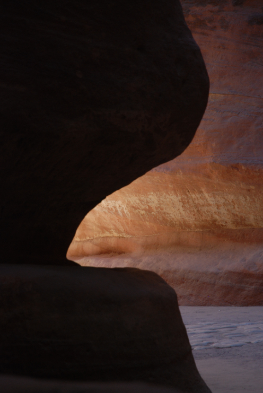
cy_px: 207
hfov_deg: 10.0
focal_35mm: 138
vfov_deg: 14.9
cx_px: 130
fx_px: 1503
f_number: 5.6
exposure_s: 1/100
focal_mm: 85
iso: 400
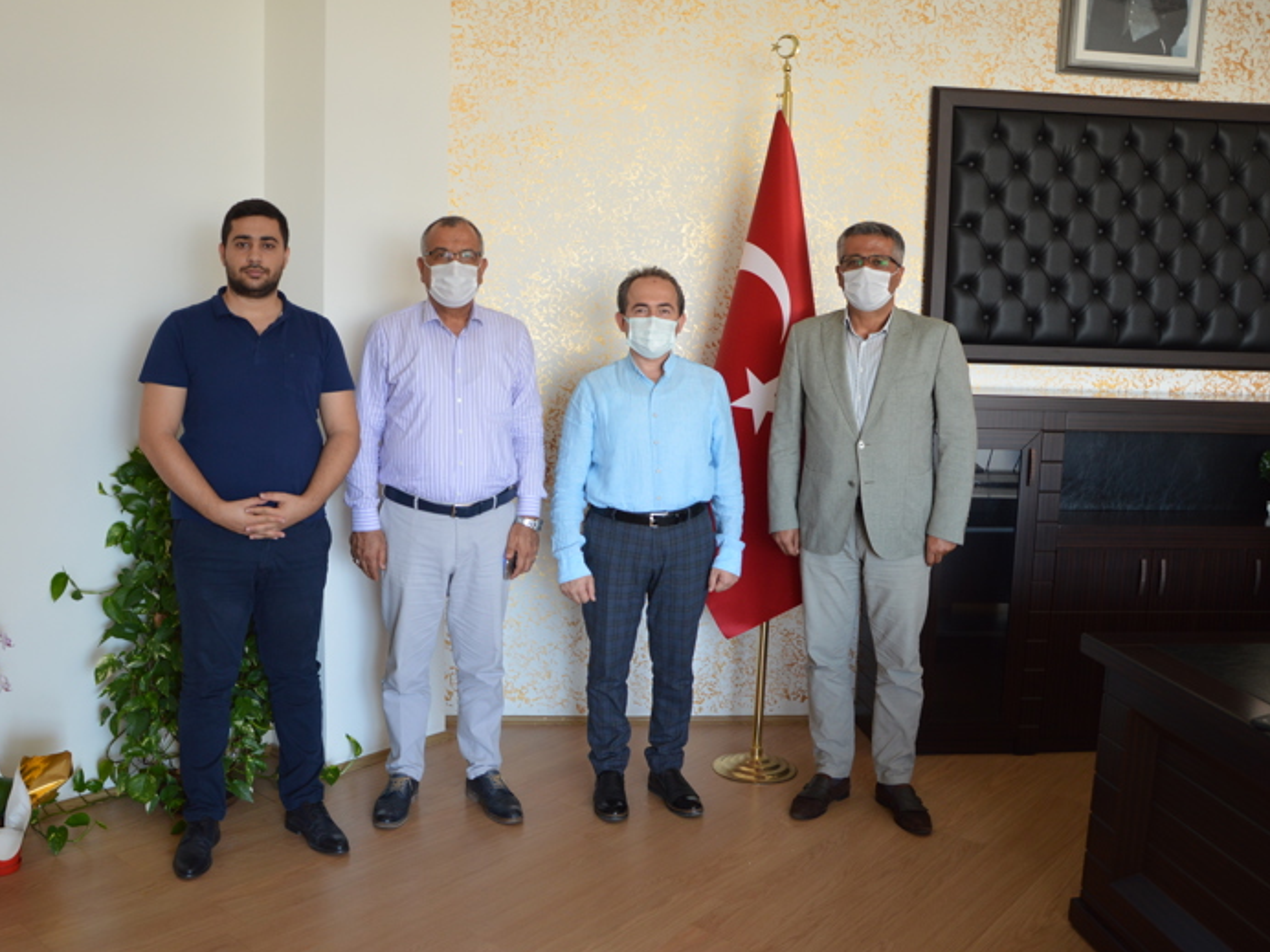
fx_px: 1101
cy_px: 478
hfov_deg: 59.7
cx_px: 540
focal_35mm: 30
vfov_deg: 46.8
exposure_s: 1/50
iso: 400
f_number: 3.5
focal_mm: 18
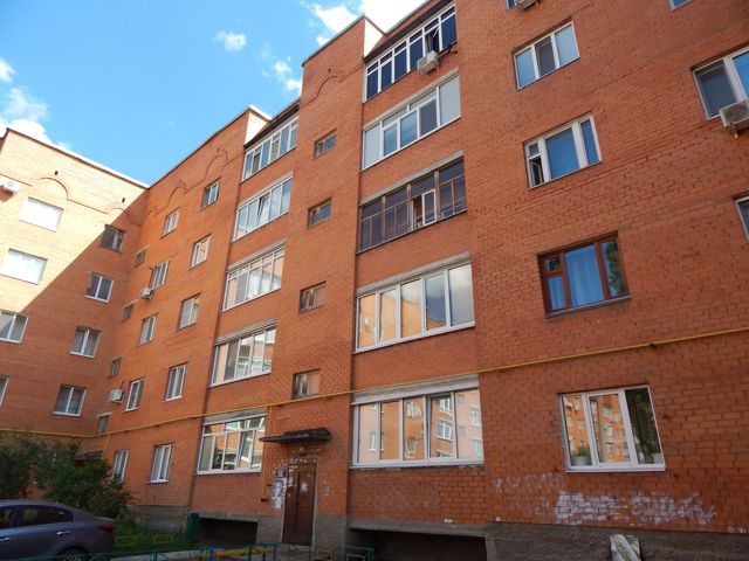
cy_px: 280
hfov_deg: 73.9
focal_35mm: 23
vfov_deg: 58.9
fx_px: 498
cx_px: 374
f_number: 3
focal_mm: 4
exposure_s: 1/500
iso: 125
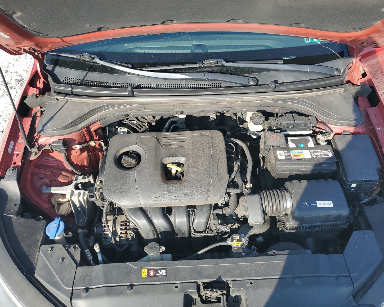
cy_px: 149
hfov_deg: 62.2
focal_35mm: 28
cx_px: 198
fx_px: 318
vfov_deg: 51.5
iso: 50
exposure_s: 1/833
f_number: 1.5
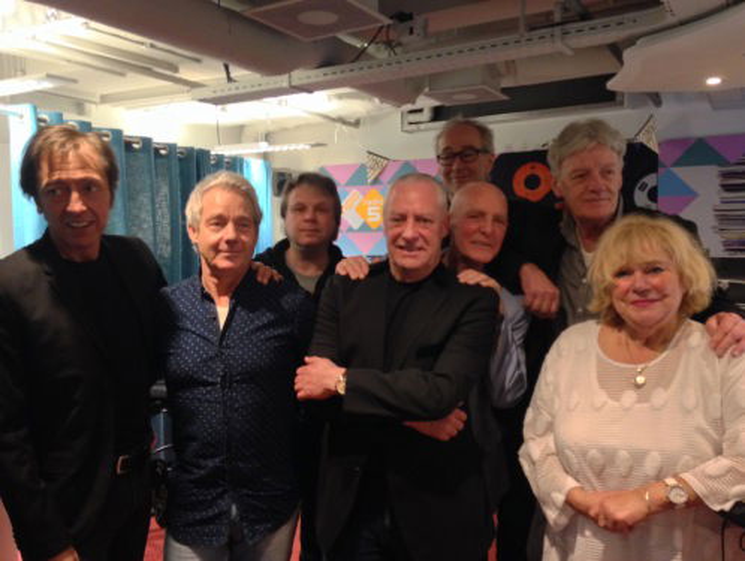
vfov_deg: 43.0
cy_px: 280
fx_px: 711
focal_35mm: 33
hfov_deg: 55.3
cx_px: 372
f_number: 2.4
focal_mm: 4.12
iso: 400
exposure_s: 1/20
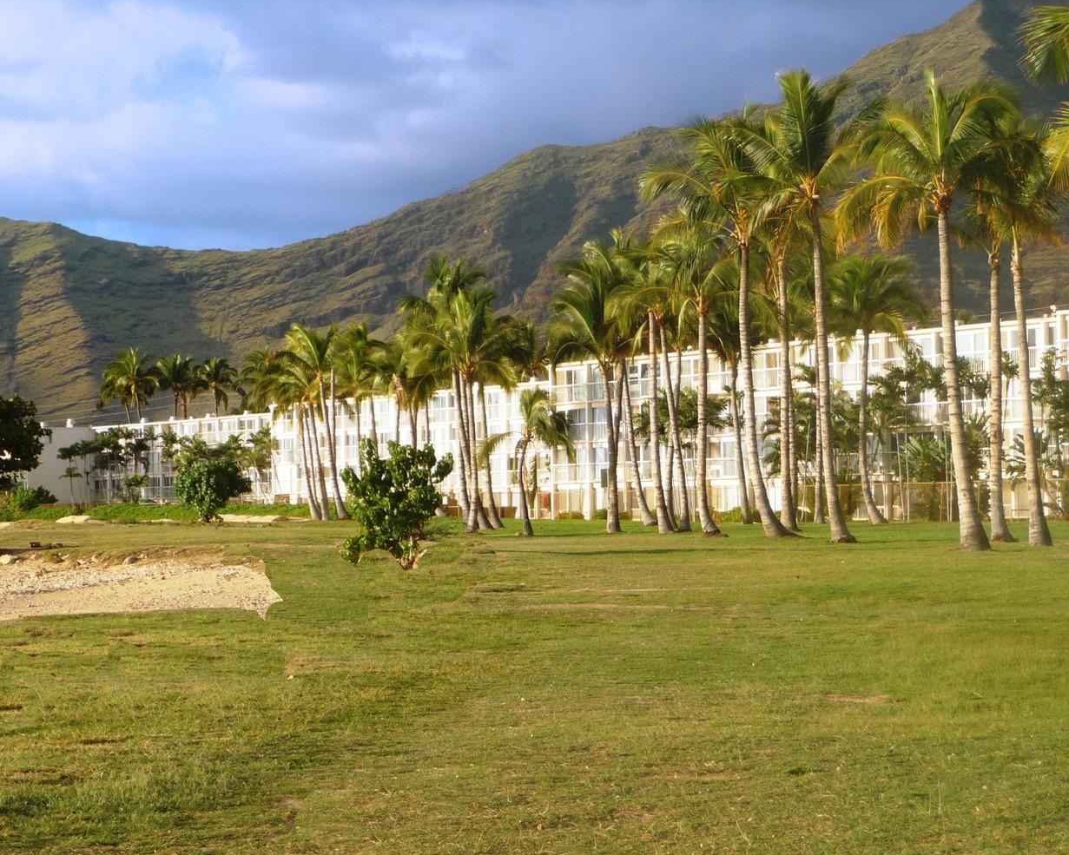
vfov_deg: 18.1
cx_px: 556
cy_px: 405
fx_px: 2689
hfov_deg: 22.5
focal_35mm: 85
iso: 100
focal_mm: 11.3
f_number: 4.5
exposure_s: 1/400
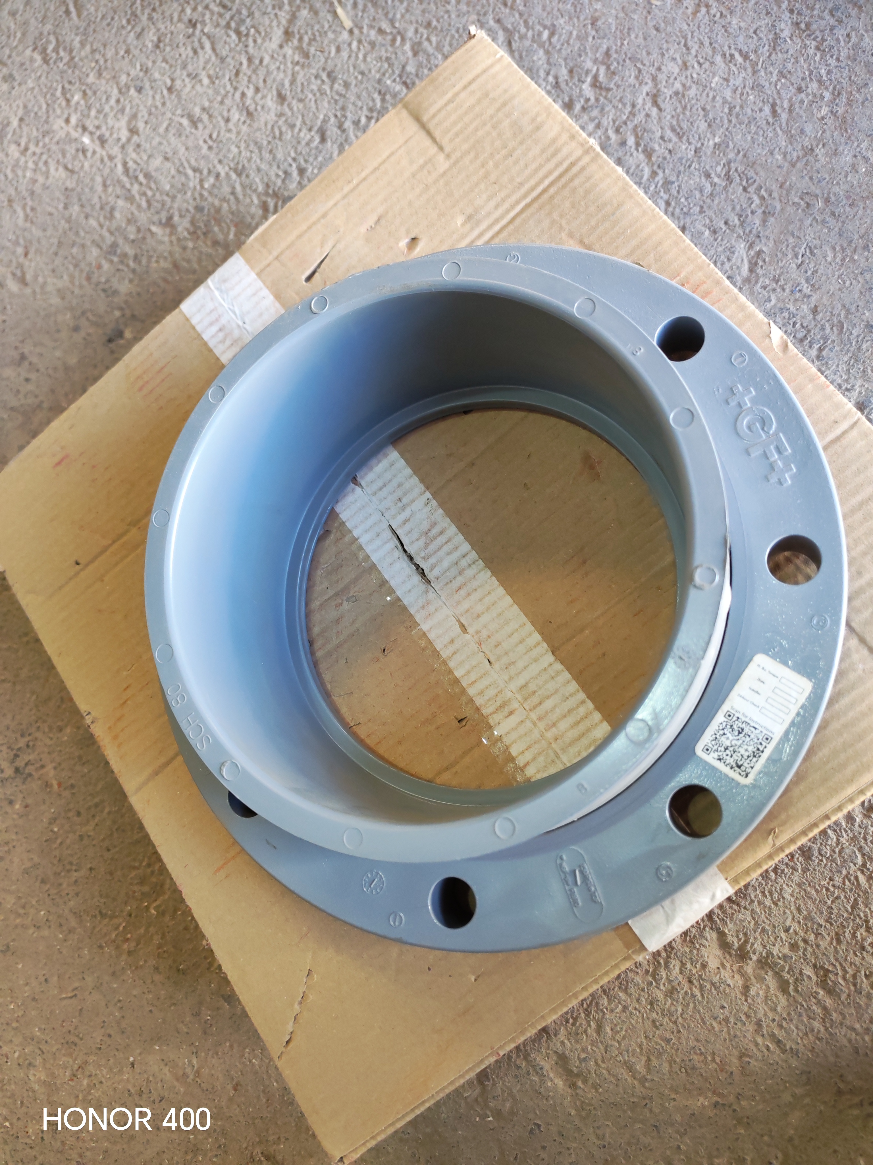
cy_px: 582
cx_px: 436
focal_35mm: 27
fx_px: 908
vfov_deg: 65.3
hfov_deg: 51.4
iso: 1000
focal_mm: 6.12
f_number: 1.9
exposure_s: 1/100
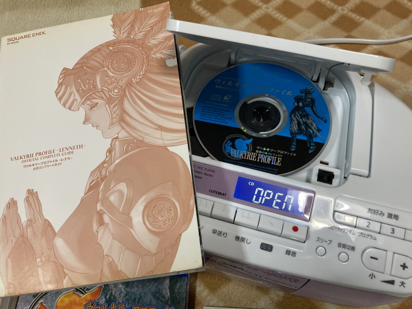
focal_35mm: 28
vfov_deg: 49.7
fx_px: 333
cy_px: 154
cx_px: 206
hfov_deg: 63.4
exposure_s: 1/60
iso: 160
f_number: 1.8
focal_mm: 3.99
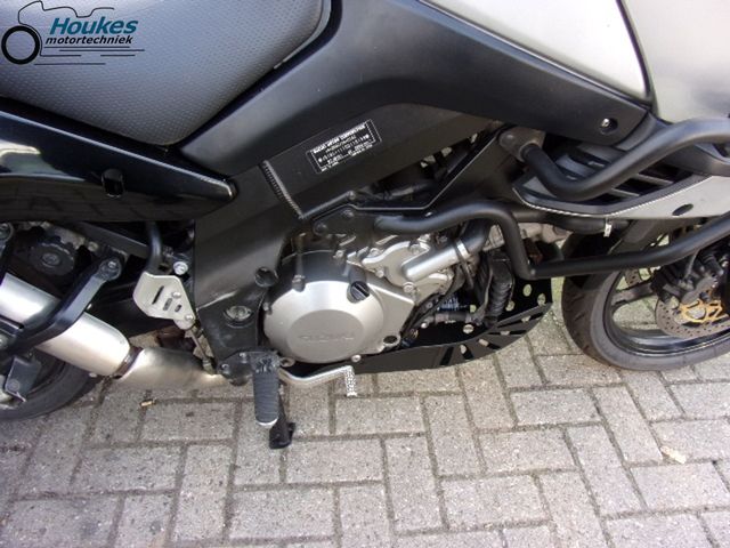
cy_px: 274
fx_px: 506
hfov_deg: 71.6
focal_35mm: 24
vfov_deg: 56.8
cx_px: 365
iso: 80
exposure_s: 1/50
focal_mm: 4.3
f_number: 3.3
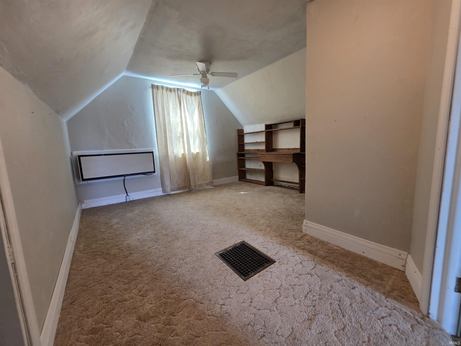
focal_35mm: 13
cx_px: 230
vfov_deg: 89.9
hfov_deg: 106.2
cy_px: 173
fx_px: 173
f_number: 1.9
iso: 250
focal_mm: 2.2
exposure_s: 1/60
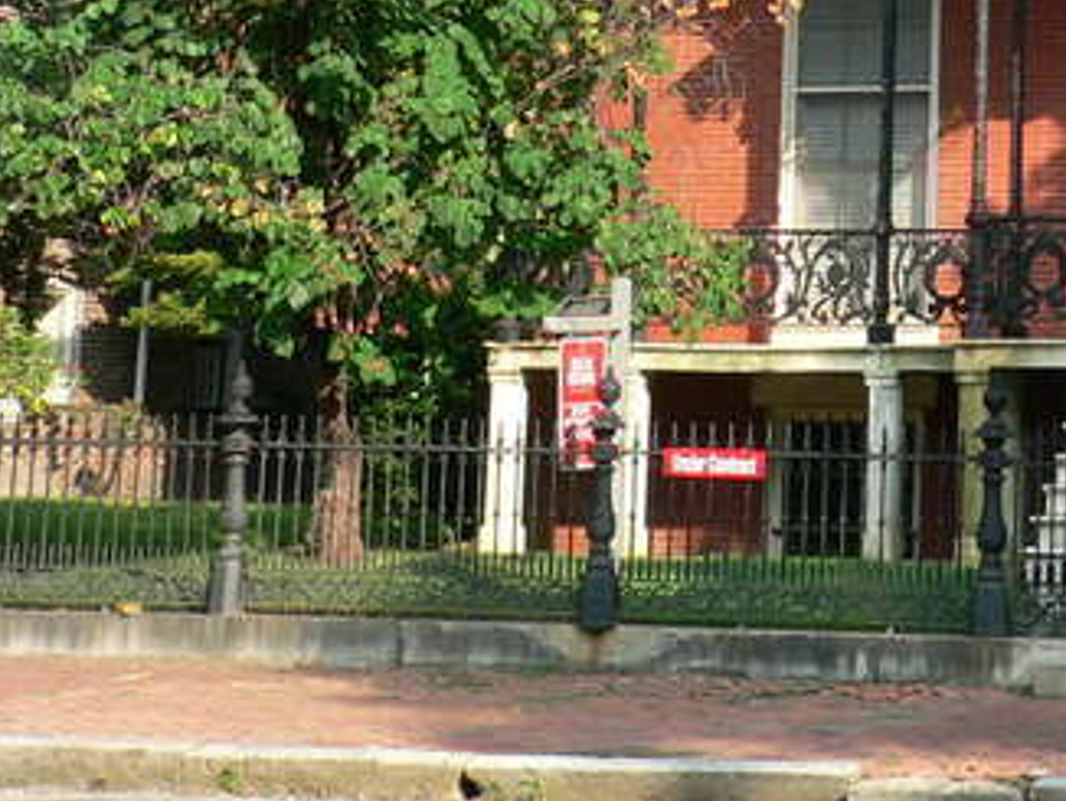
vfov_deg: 13.9
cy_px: -177
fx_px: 3174
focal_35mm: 103
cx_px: 1305
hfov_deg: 18.0
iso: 100
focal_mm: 7
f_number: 4.6
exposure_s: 1/200
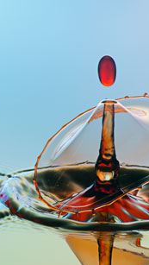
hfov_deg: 4.2
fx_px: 2013
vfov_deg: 7.5
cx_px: 96
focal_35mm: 287
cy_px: 203
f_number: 16
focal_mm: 105
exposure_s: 1/320
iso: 250
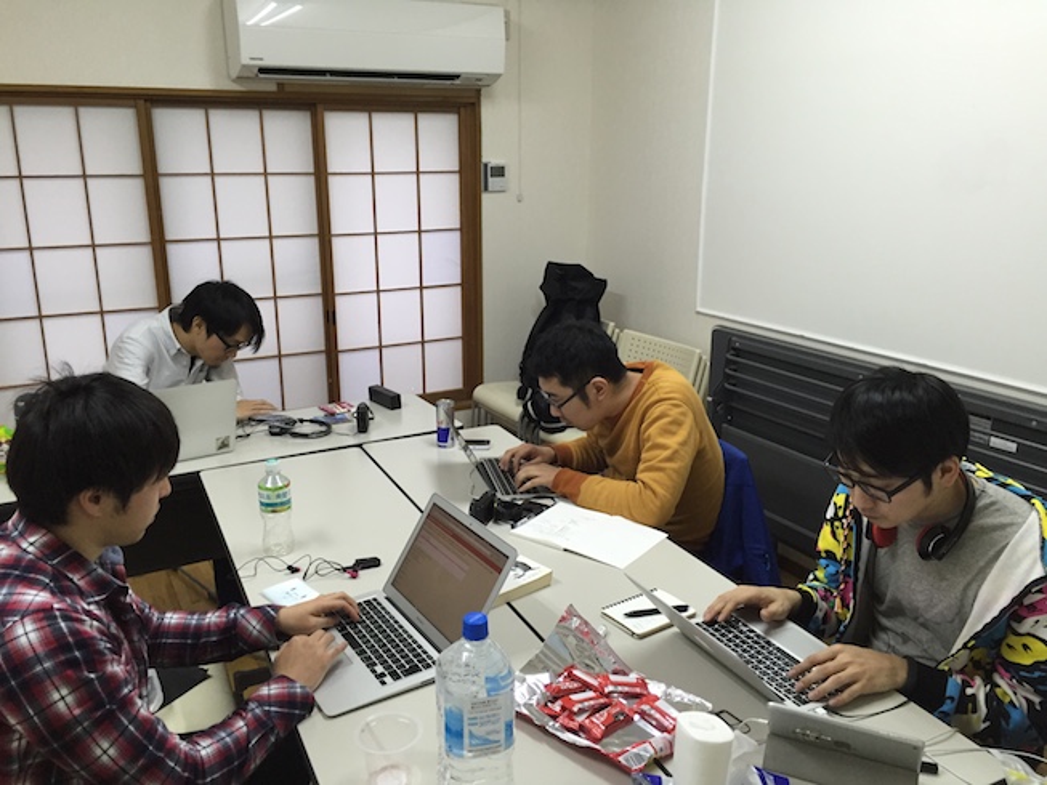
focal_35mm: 29
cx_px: 524
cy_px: 392
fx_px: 877
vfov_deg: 48.2
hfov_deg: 61.7
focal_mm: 4.15
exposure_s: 1/33
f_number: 2.2
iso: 80
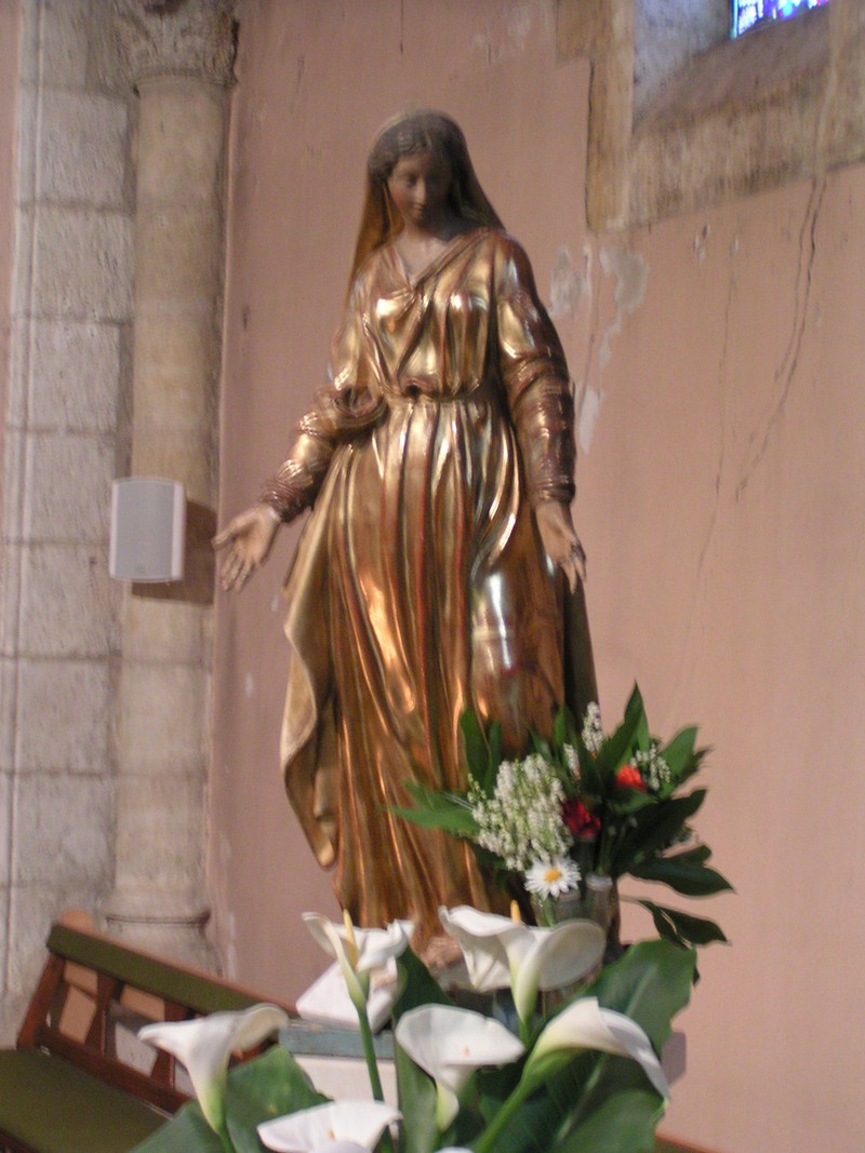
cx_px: 432
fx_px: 2499
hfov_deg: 19.6
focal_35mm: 75
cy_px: 576
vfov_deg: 26.0
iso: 200
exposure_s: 1/2.5
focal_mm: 11.5
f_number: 3.2
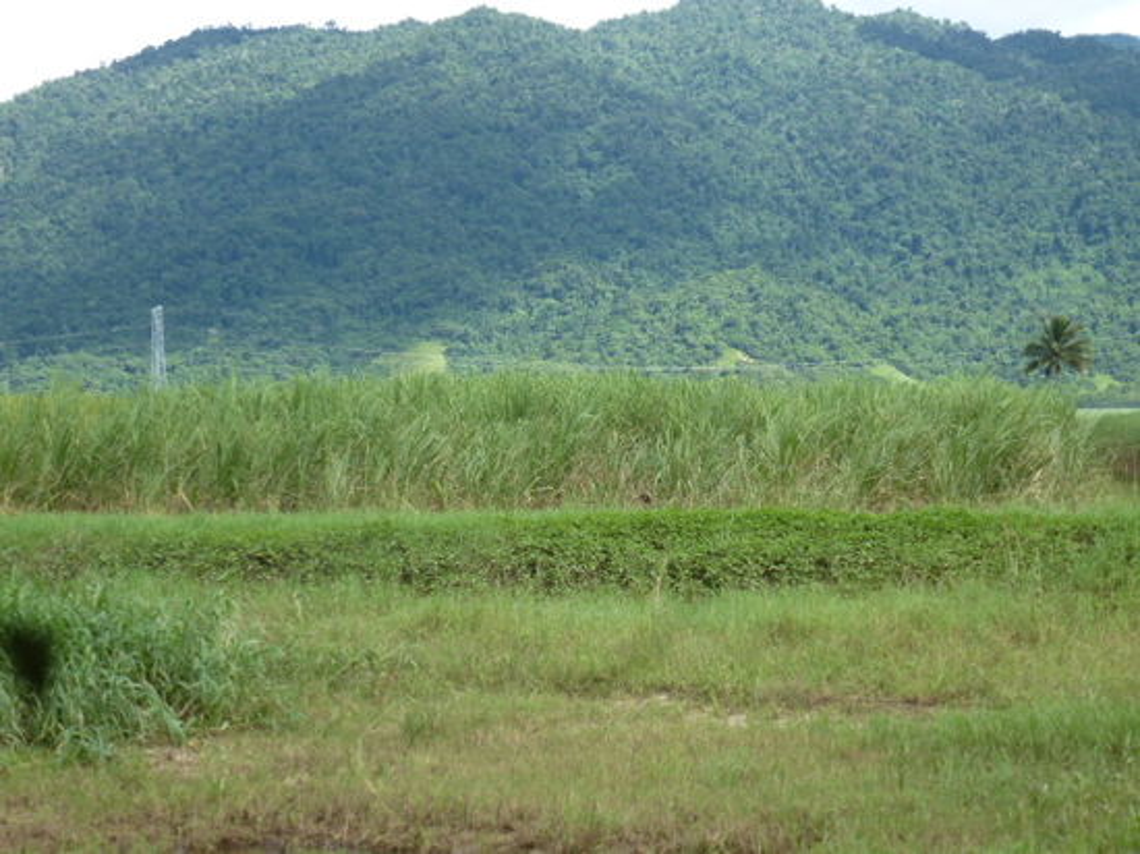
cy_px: 427
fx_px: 3424
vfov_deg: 14.2
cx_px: 570
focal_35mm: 104
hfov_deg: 18.9
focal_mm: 18.7
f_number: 5
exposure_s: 1/200
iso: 100
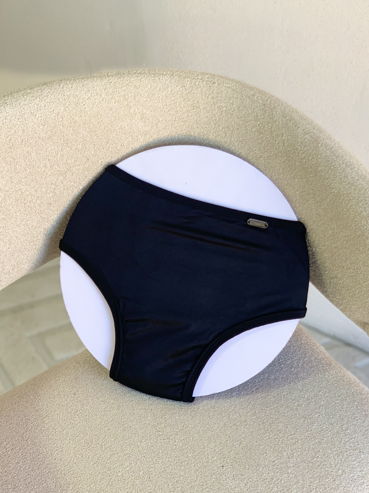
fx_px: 739
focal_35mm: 52
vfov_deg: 36.8
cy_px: 246
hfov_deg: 28.0
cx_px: 184
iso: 100
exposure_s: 1/122
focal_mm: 6
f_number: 2.4
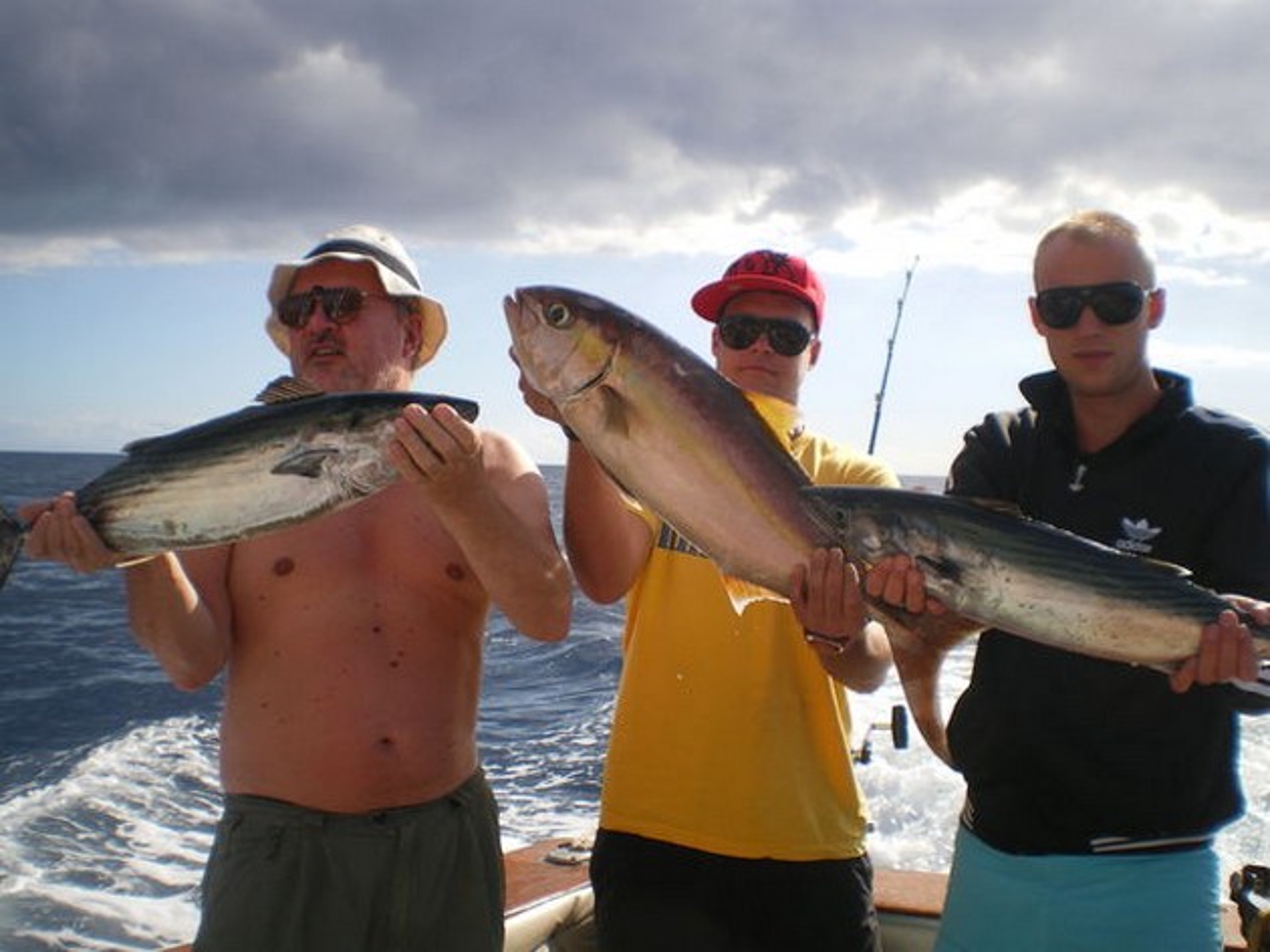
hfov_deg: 51.4
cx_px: 635
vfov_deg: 39.6
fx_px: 1320
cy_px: 476
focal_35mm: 36
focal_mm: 6.3
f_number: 4.6
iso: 50
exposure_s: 1/500
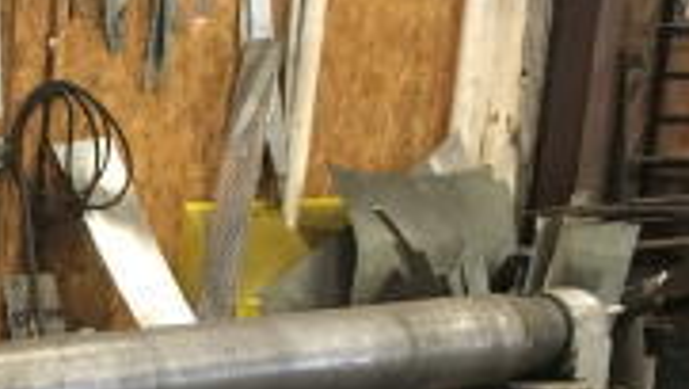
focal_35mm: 112
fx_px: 2047
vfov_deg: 10.2
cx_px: -331
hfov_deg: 17.3
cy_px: 713
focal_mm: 4.15
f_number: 2.2
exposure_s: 1/20
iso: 200
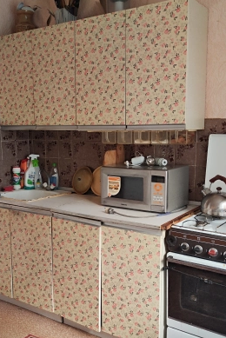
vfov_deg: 48.2
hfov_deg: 33.4
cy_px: 196
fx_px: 376
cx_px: 105
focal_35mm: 40
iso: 241
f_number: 1.88
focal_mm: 5.59
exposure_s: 1/100
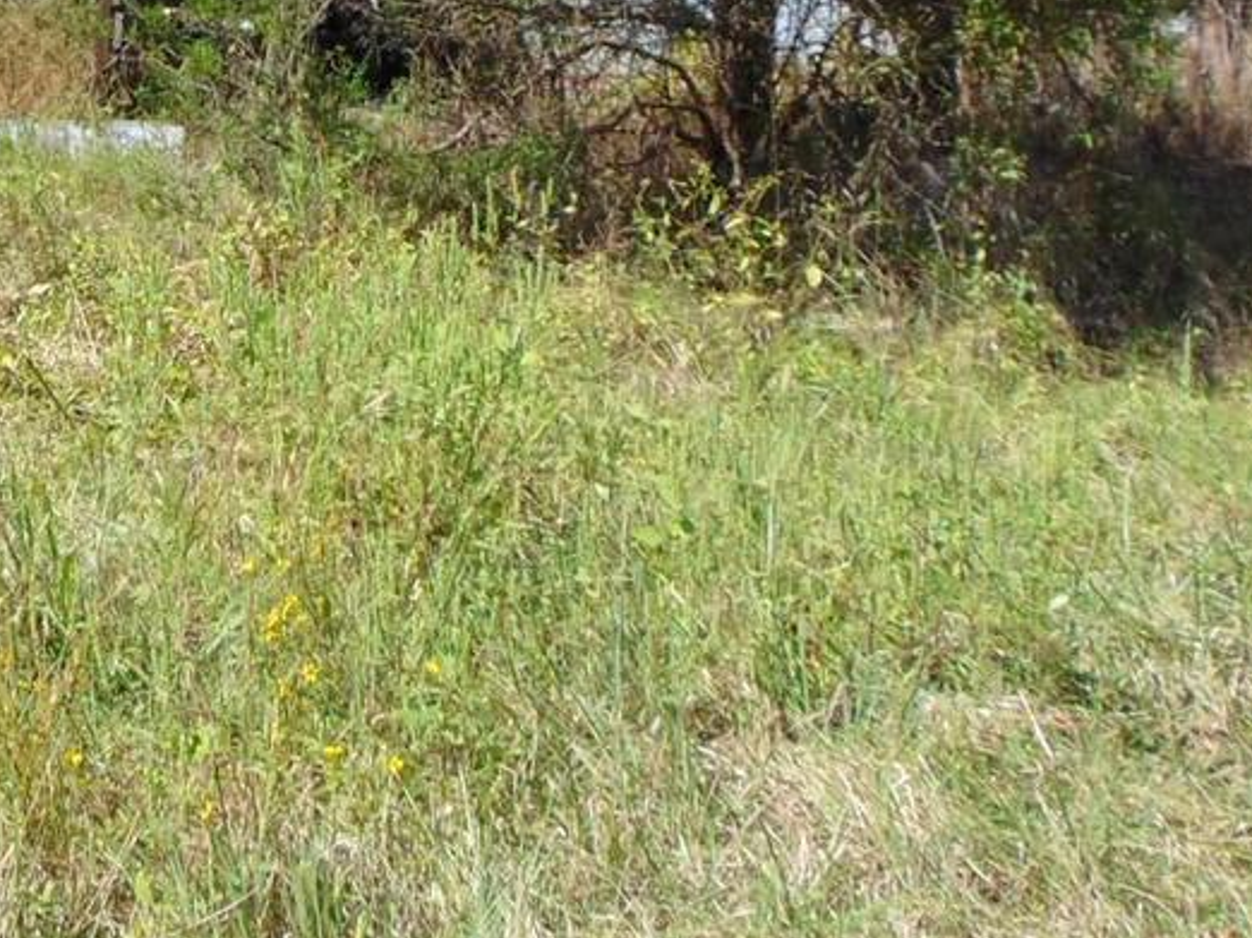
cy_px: -106
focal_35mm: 69
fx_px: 2494
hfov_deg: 26.4
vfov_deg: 20.3
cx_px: -58
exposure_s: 1/200
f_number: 7.7
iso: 100
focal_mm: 4.5
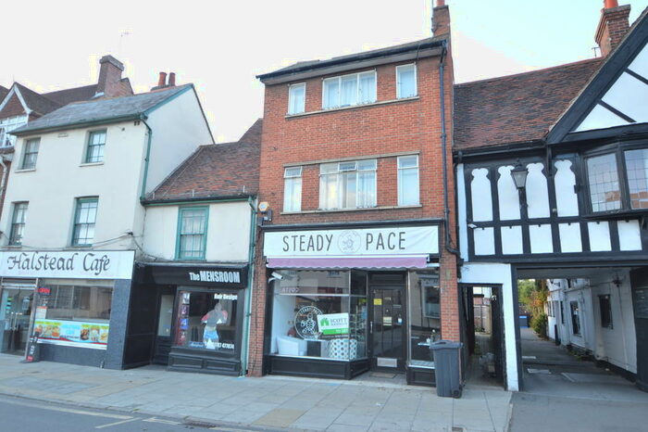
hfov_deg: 77.3
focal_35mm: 22
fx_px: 405
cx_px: 324
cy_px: 216
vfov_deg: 56.1
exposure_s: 1/60
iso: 100
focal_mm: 15
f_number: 4
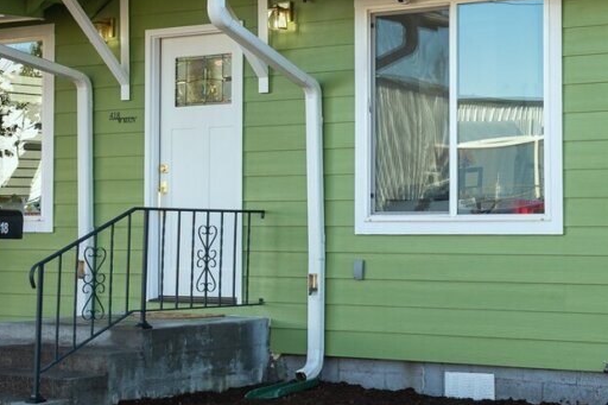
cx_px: 501
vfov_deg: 16.3
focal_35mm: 83
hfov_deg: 23.9
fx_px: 1407
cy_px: 105
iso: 100
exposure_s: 1/160
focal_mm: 30.5
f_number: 6.3
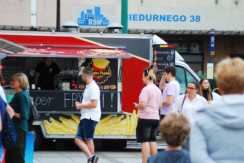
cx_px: 122
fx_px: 1140
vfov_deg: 8.2
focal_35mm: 168
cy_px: 82
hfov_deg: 12.2
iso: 320
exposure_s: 1/125
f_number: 4.2
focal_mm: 112
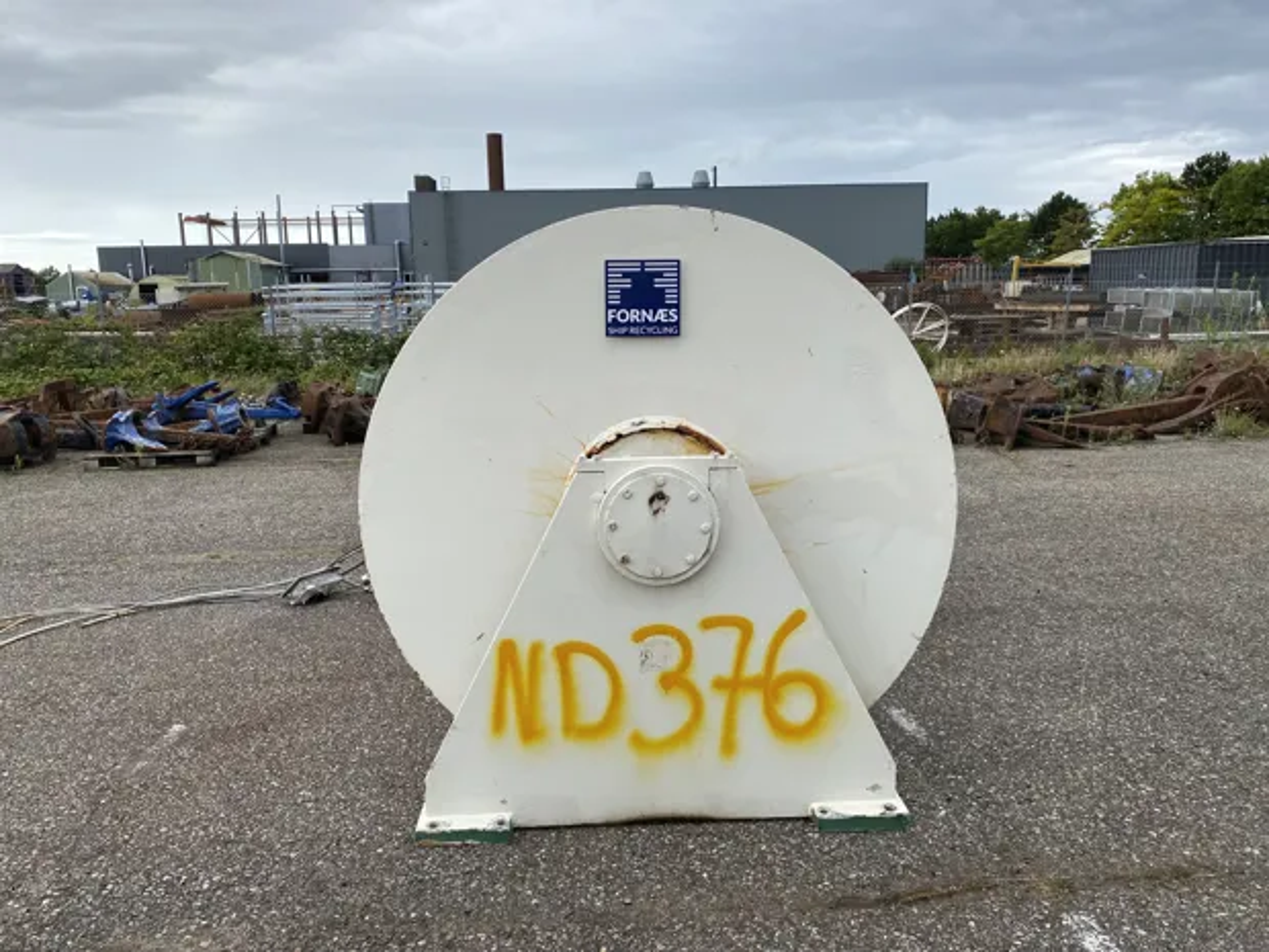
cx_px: 634
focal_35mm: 26
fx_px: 953
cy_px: 476
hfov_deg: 67.3
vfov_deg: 53.1
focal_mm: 4.25
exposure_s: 1/858
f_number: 1.8
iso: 32
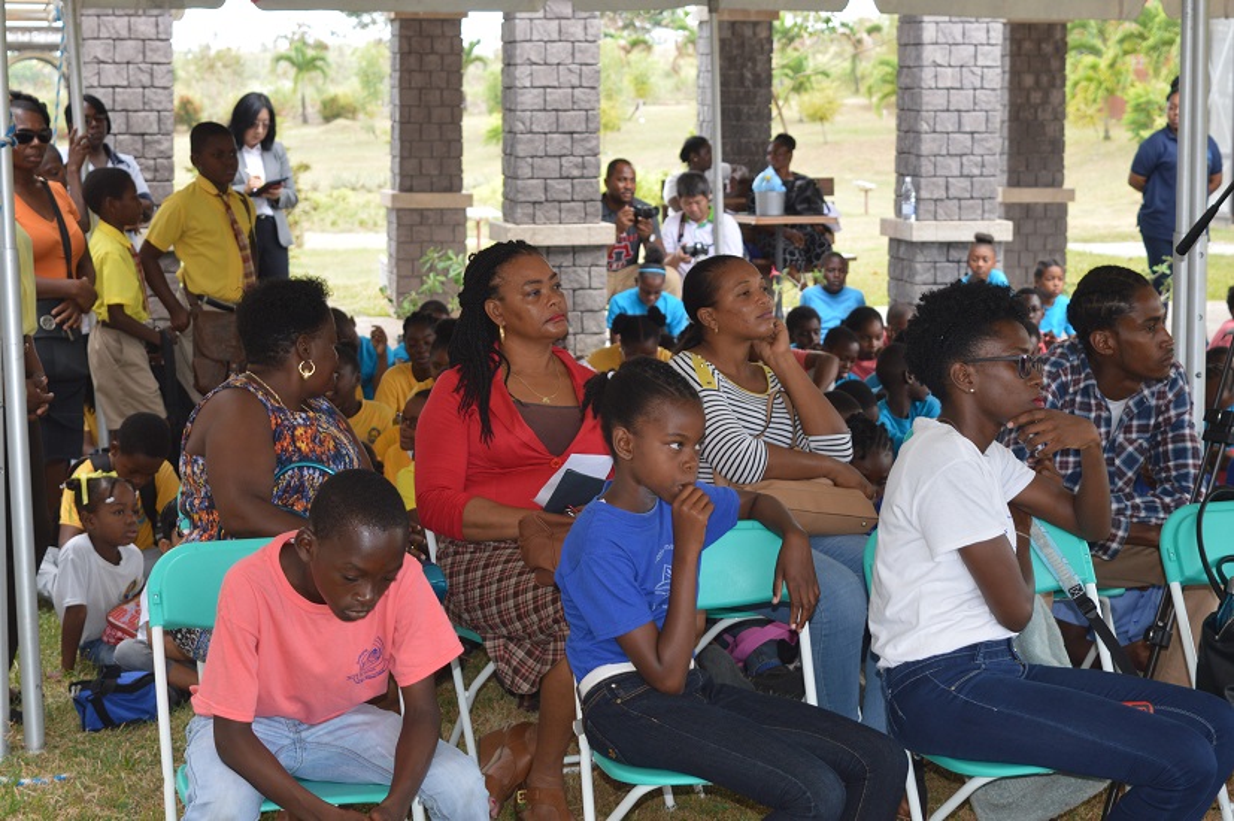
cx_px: 617
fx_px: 2466
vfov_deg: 18.9
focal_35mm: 72
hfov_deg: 28.1
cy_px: 410
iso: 280
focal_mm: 48
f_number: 5.3
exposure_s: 1/125
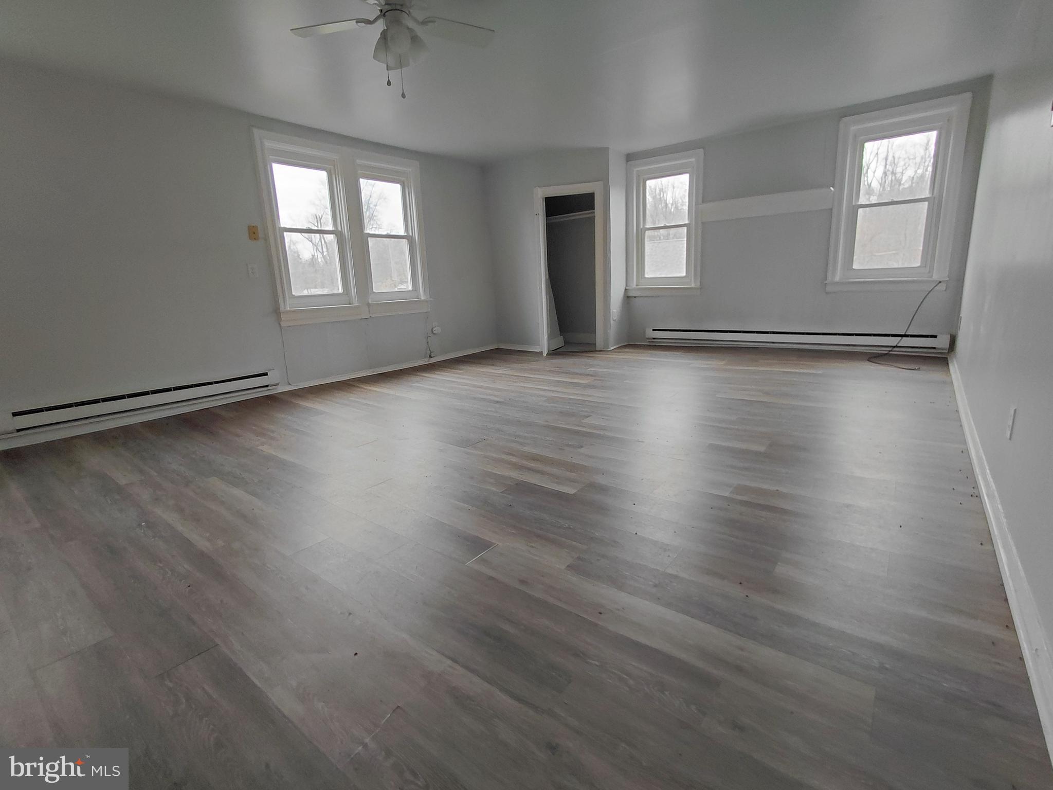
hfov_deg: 94.5
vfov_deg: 78.1
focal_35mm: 16
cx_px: 526
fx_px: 487
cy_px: 395
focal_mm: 1.64
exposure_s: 1/60
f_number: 2.2
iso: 125
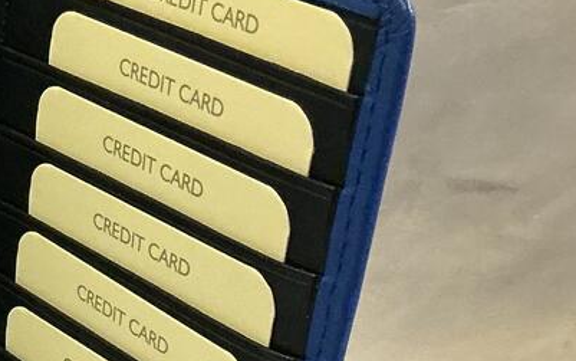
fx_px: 1806
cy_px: 506
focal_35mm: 115
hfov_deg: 16.7
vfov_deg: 11.0
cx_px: -240
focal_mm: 3
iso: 160
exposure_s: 1/50
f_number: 1.8
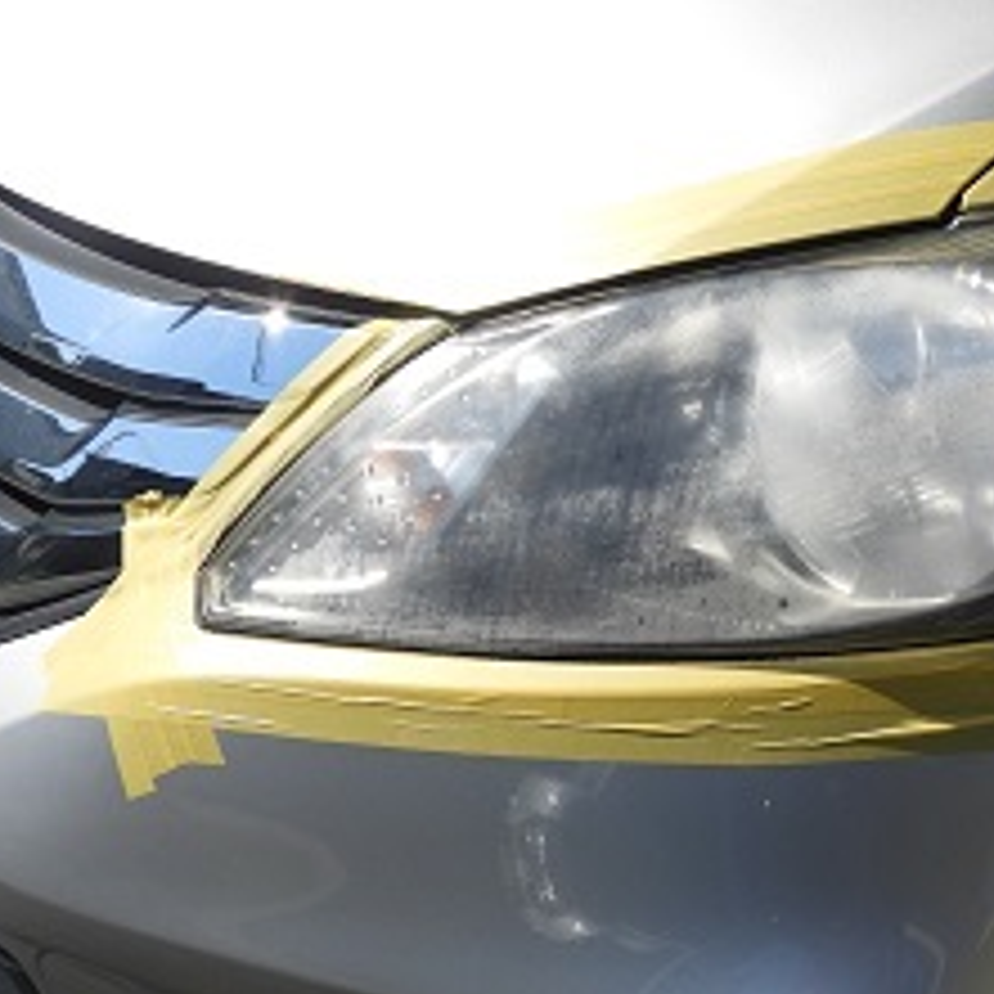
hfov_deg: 29.8
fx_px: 1819
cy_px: 517
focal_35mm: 56
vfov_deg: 30.6
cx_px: 814
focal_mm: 6.3
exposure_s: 1/1250
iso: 100
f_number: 3.8
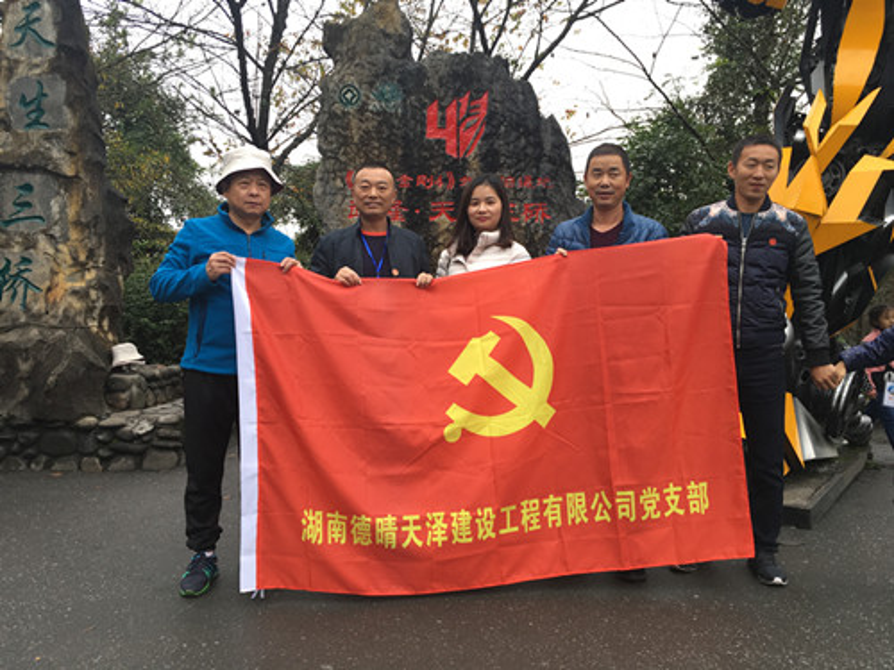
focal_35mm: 29
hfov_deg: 61.7
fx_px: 749
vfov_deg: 48.2
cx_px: 447
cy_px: 335
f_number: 2.2
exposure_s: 1/100
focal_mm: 4.15
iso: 32
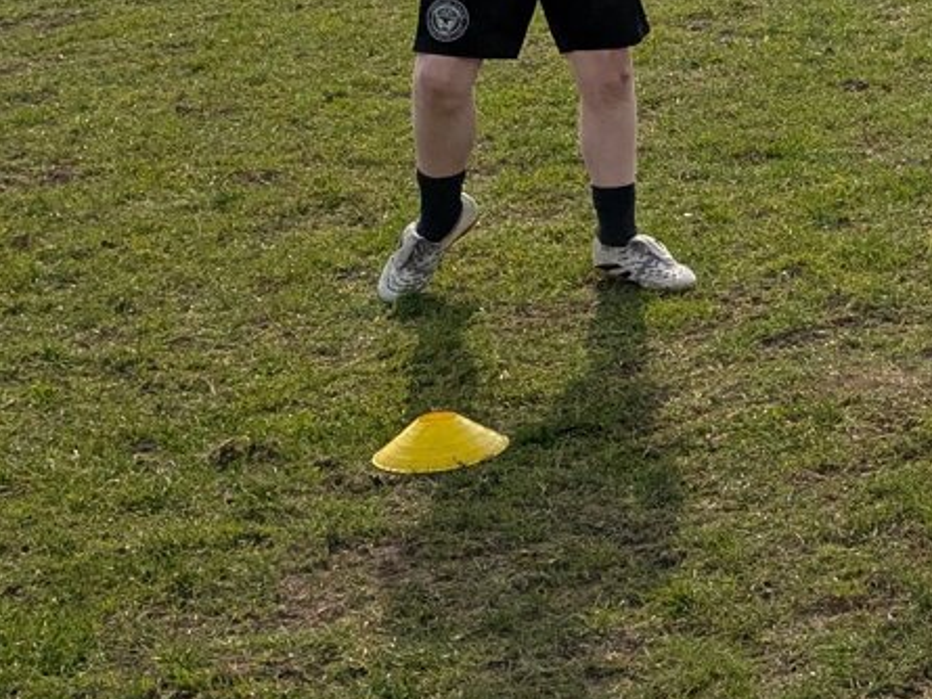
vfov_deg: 12.8
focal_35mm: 115
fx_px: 3097
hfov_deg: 15.5
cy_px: 27
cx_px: 1472
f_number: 1.89
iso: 49
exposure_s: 1/4739
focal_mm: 5.43
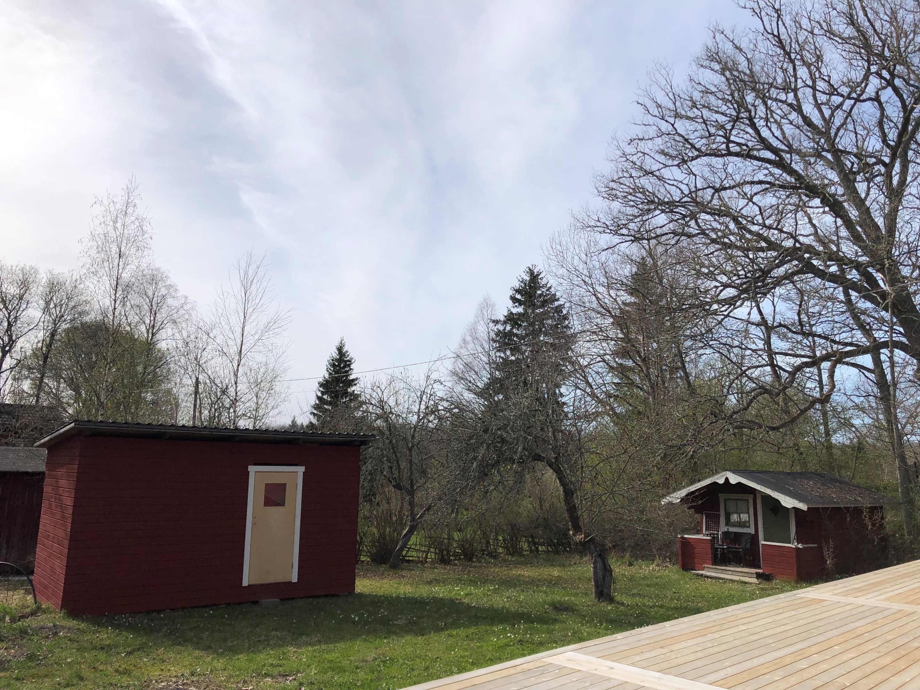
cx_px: 460
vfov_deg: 49.7
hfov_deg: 63.4
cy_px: 345
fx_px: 744
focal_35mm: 28
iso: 25
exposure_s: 1/4000
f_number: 1.8
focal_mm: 3.99
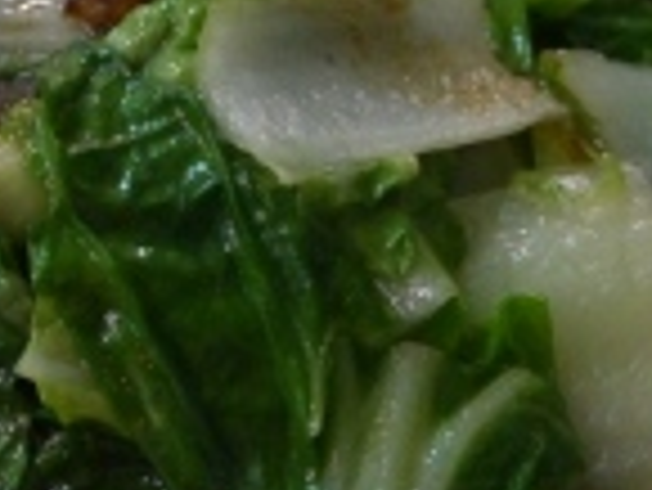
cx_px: 153
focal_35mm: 136
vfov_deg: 10.9
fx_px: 2564
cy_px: 144
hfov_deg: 14.4
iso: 1600
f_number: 4.6
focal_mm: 22
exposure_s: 1/50
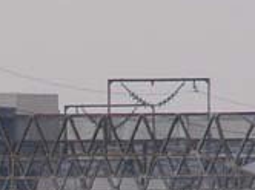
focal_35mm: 1072
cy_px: 300
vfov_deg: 1.4
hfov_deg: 1.9
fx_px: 7886
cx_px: -144
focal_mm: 49.2
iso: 100
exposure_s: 1/800
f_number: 5.6
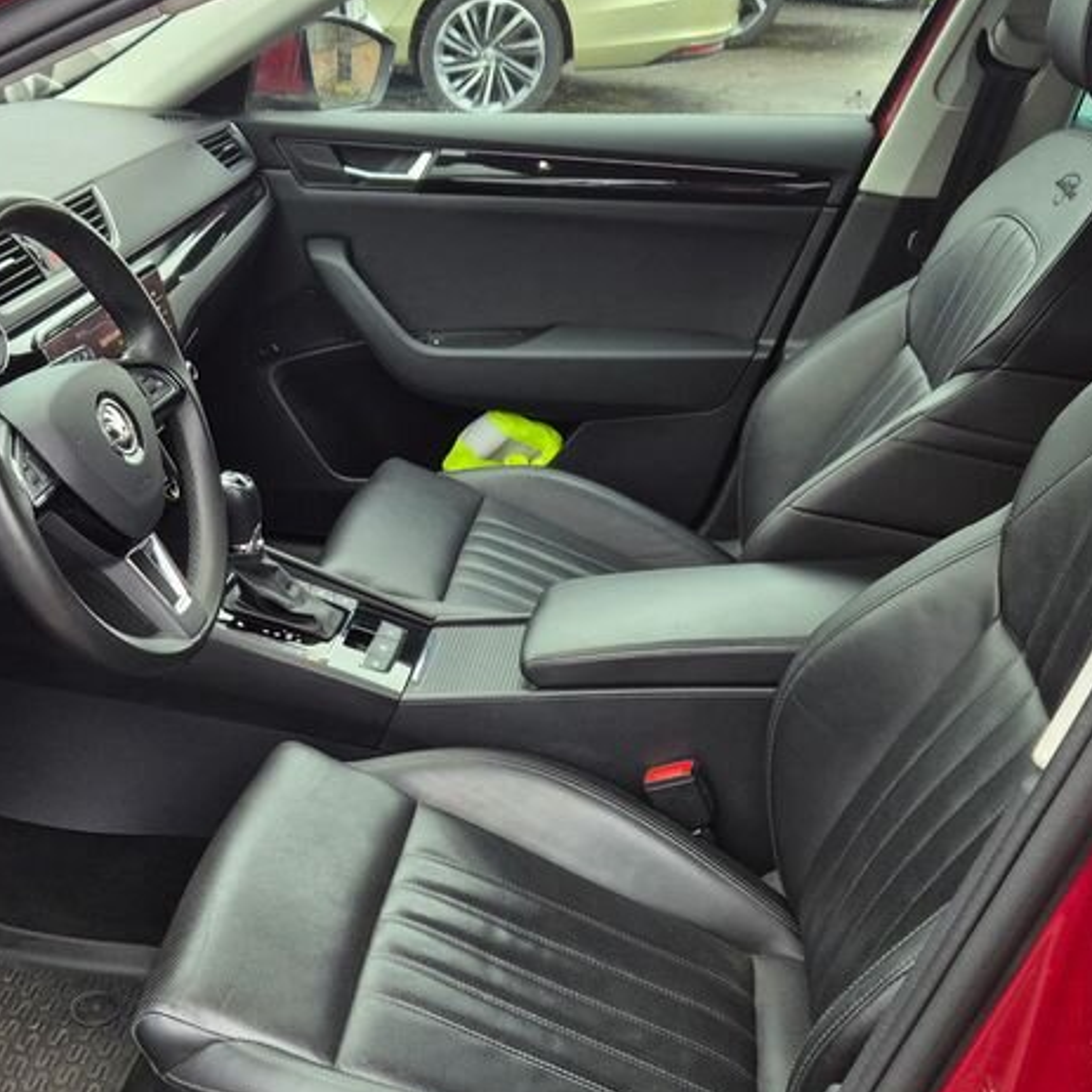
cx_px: 276
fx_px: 1606
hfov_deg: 36.7
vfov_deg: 37.6
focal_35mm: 45
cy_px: 554
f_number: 1.8
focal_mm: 5.4
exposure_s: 1/100
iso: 250
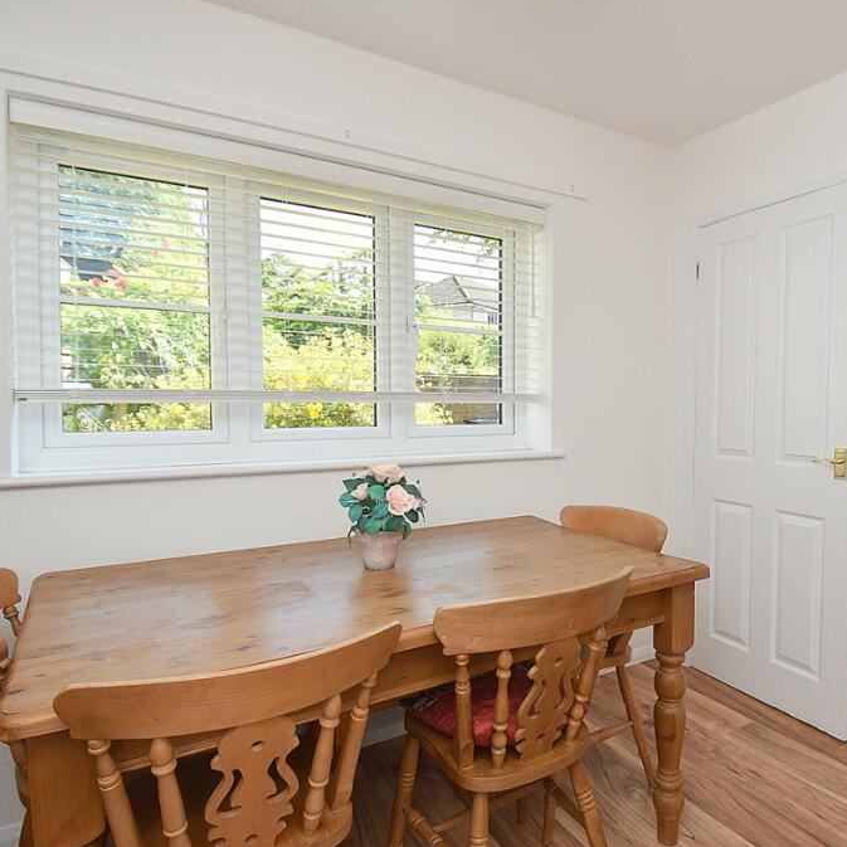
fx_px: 618
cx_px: 534
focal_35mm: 22
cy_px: 424
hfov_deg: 67.7
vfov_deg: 68.8
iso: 250
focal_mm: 11.5
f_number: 5
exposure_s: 1/200
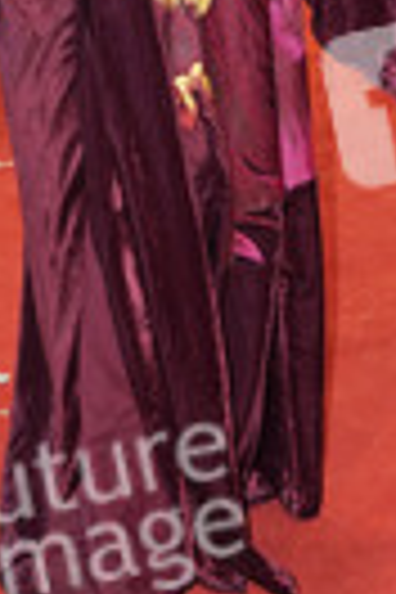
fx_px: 1996
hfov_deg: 11.3
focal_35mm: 121
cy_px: -144
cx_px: 144
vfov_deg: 16.2
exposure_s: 1/160
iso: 800
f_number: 5.6
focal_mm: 40
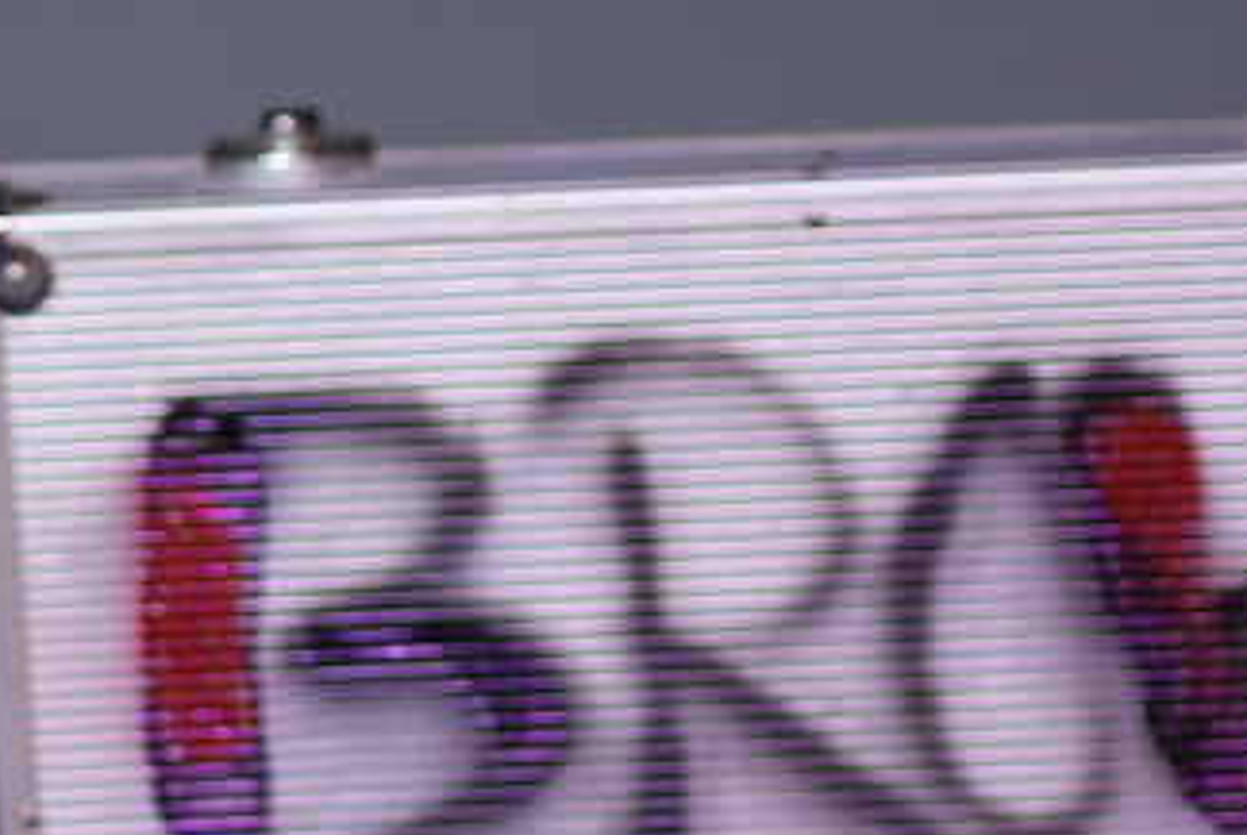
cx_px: 165
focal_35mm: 633
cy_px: 12
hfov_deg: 3.3
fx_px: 21956
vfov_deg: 2.2
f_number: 1.8
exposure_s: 1/250
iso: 200
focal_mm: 85
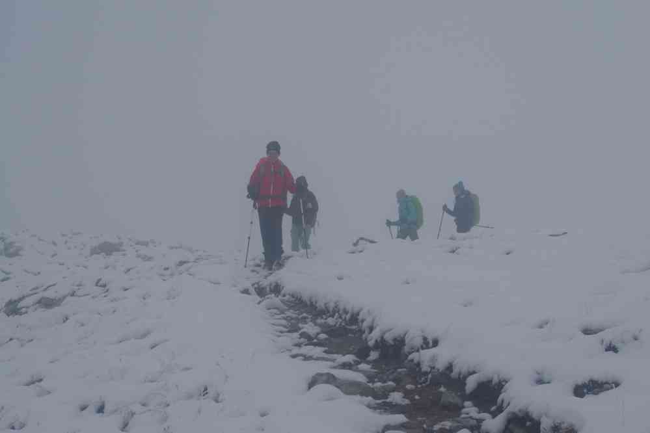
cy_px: 216
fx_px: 1083
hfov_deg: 33.4
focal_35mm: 60
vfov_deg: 22.6
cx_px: 325
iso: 200
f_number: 11
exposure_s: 1/125
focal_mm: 40
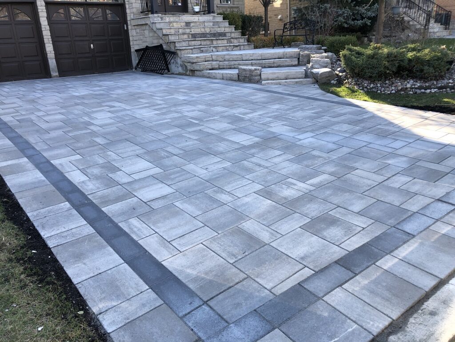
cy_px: 171
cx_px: 228
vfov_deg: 49.7
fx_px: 368
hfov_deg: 63.4
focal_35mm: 28
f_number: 1.8
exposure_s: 1/235
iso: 20
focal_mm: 3.99
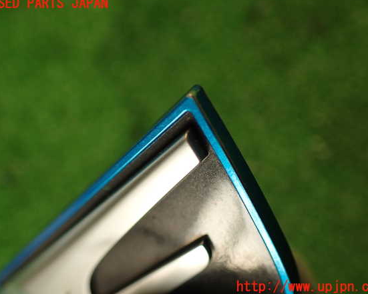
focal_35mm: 34
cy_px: 145
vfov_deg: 43.4
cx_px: 187
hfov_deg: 52.8
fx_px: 370
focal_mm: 5.79
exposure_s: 1/40
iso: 200
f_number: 2.4
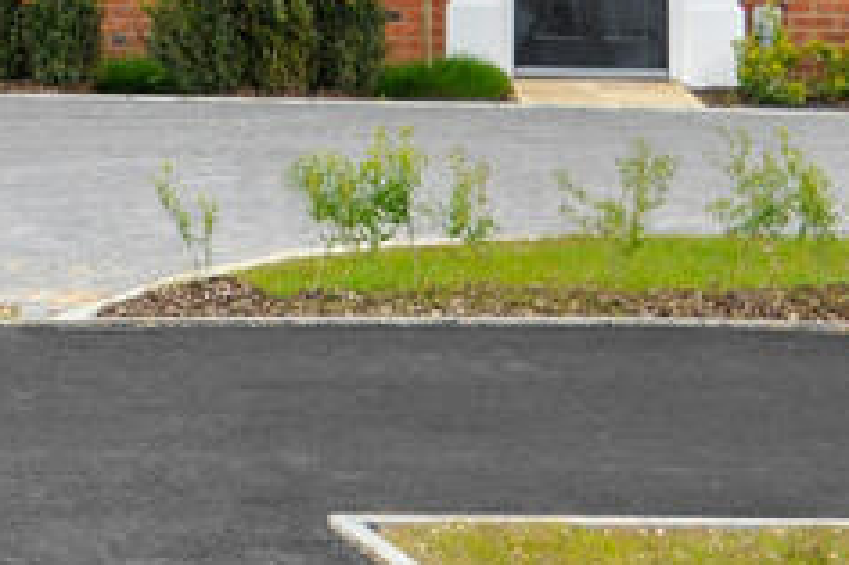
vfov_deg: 9.0
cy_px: -608
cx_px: -277
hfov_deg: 13.8
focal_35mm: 143
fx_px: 3370
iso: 200
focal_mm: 22
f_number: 6.3
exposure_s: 1/200
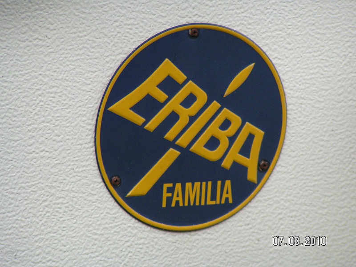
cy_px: 134
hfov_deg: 5.6
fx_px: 3651
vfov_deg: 4.2
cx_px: 178
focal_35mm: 355
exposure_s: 1/160
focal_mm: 54.2
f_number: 3.5
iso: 200
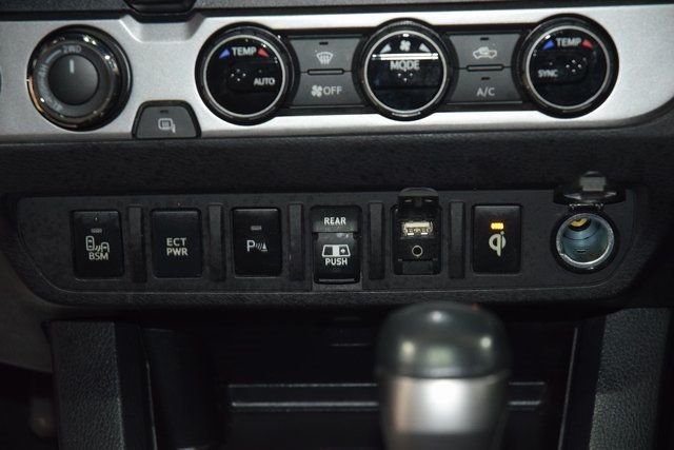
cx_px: 337
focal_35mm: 105
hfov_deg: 19.5
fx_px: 1966
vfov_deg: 13.0
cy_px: 225
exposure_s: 1/20
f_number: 4.5
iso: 1600
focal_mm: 70
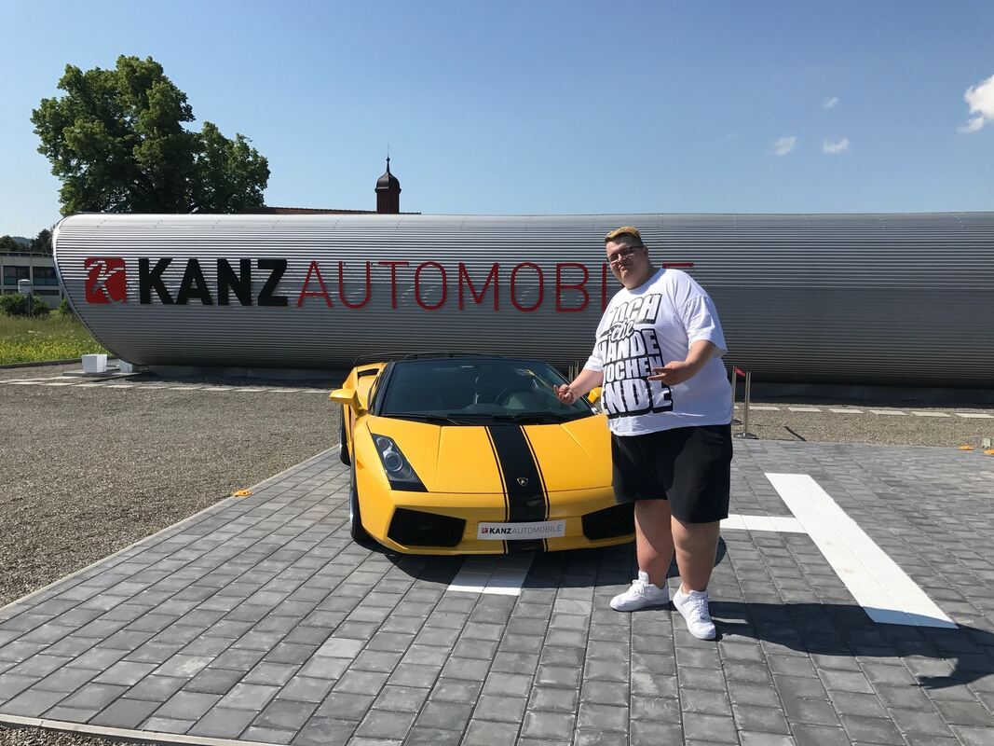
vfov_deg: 49.7
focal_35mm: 28
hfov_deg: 63.4
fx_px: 804
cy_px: 373
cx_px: 497
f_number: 1.8
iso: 20
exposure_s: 1/3425
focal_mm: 3.99
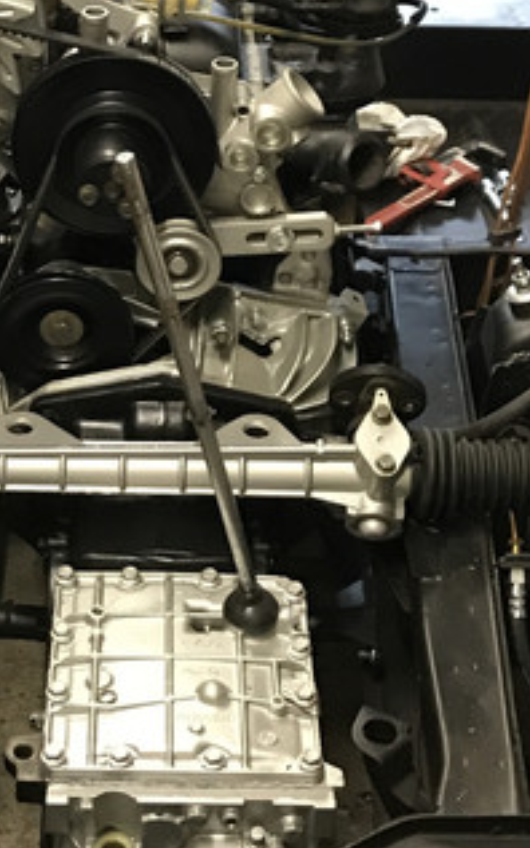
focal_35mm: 75
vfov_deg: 27.3
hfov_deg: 17.3
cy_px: 281
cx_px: 158
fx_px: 1734
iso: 100
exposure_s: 1/11
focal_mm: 3.99
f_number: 1.8
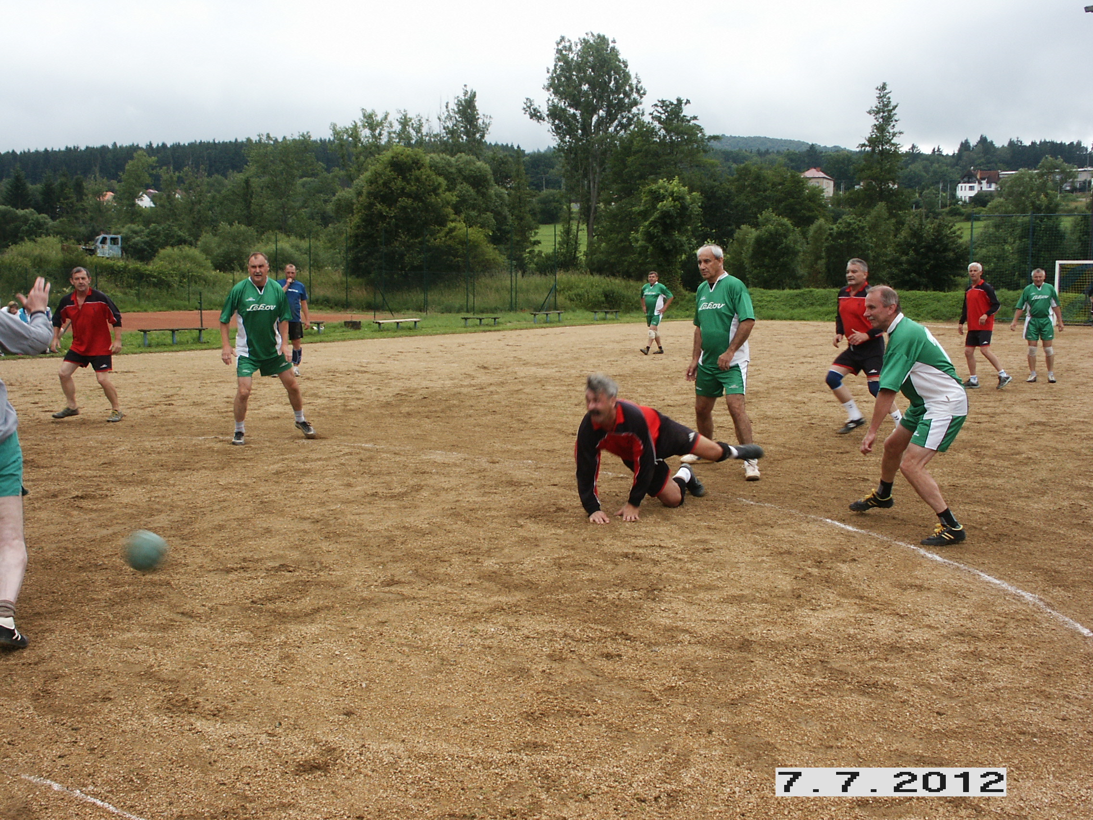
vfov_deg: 40.7
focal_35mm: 35
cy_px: 410
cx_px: 546
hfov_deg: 52.6
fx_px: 1105
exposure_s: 1/125
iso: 64
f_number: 6.7
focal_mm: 7.18
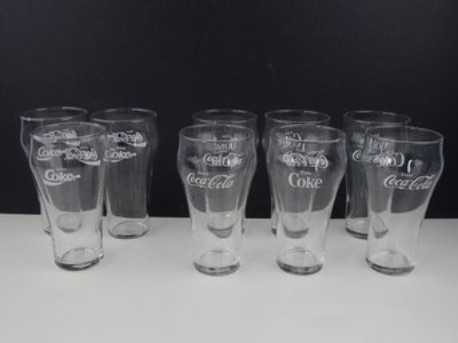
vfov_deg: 38.6
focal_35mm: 37
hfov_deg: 50.2
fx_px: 489
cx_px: 229
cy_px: 172
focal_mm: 6.64
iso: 250
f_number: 4.7
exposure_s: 1/160
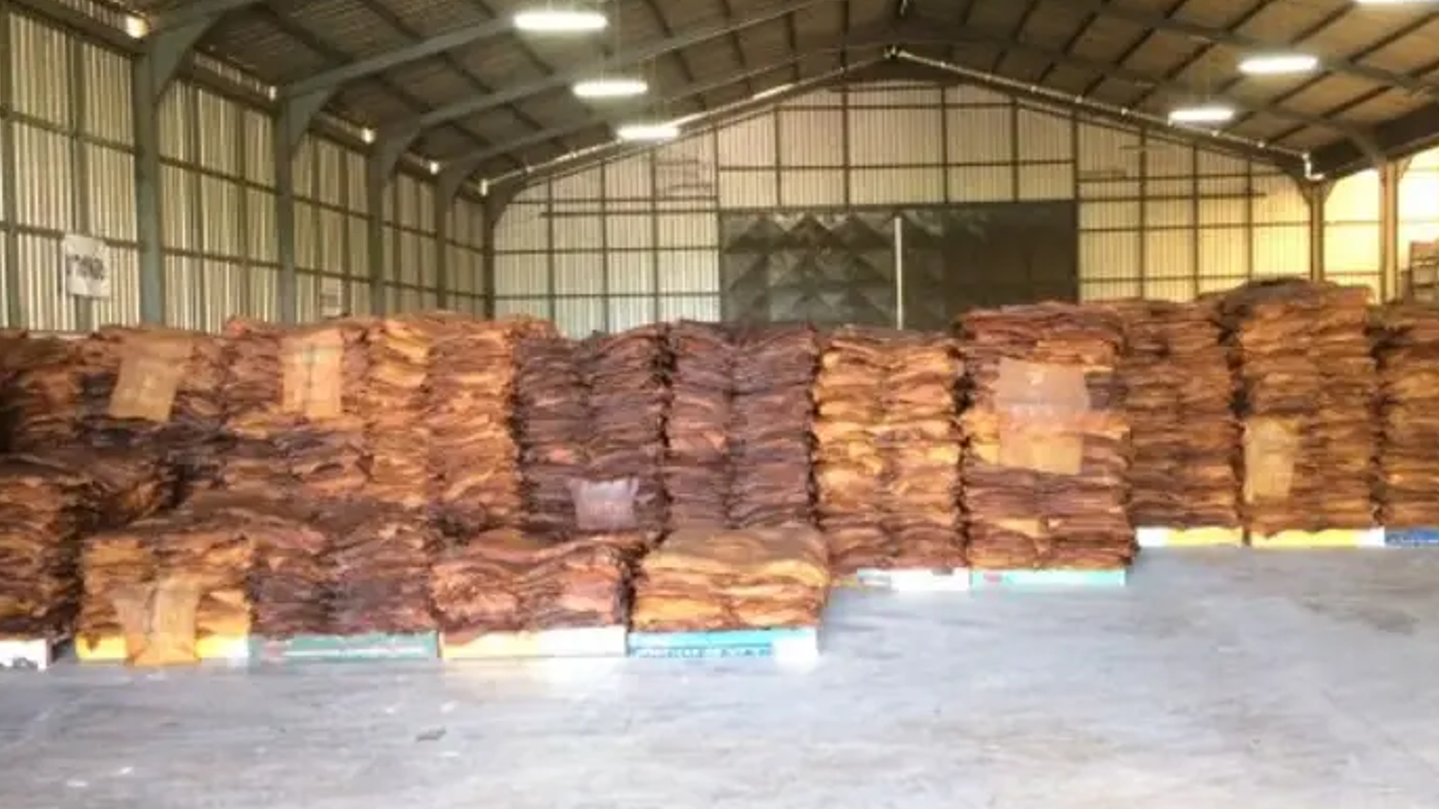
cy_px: 398
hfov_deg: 55.2
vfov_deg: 32.8
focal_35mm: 36
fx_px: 1373
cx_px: 802
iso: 320
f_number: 2.2
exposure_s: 1/33
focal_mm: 4.15
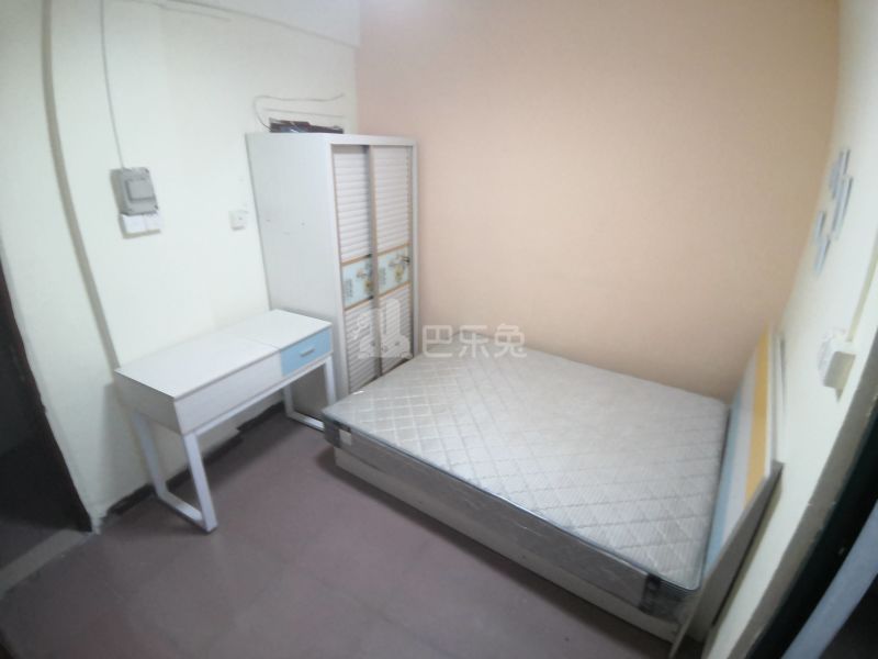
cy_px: 330
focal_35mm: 17
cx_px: 439
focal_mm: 2.26
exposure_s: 1/20
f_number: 2.2
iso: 640
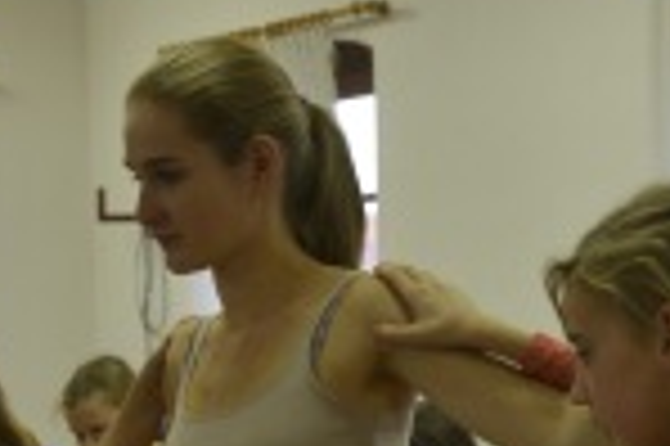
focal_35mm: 133
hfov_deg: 15.2
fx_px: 2473
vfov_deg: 10.1
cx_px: -4
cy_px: 545
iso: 400
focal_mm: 22
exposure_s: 1/60
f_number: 4
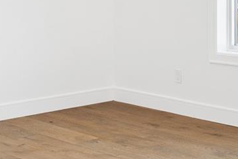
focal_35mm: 90
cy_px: -17
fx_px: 595
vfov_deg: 14.8
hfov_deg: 20.3
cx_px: 326
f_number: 6.3
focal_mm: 16
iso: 125
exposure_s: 1/80
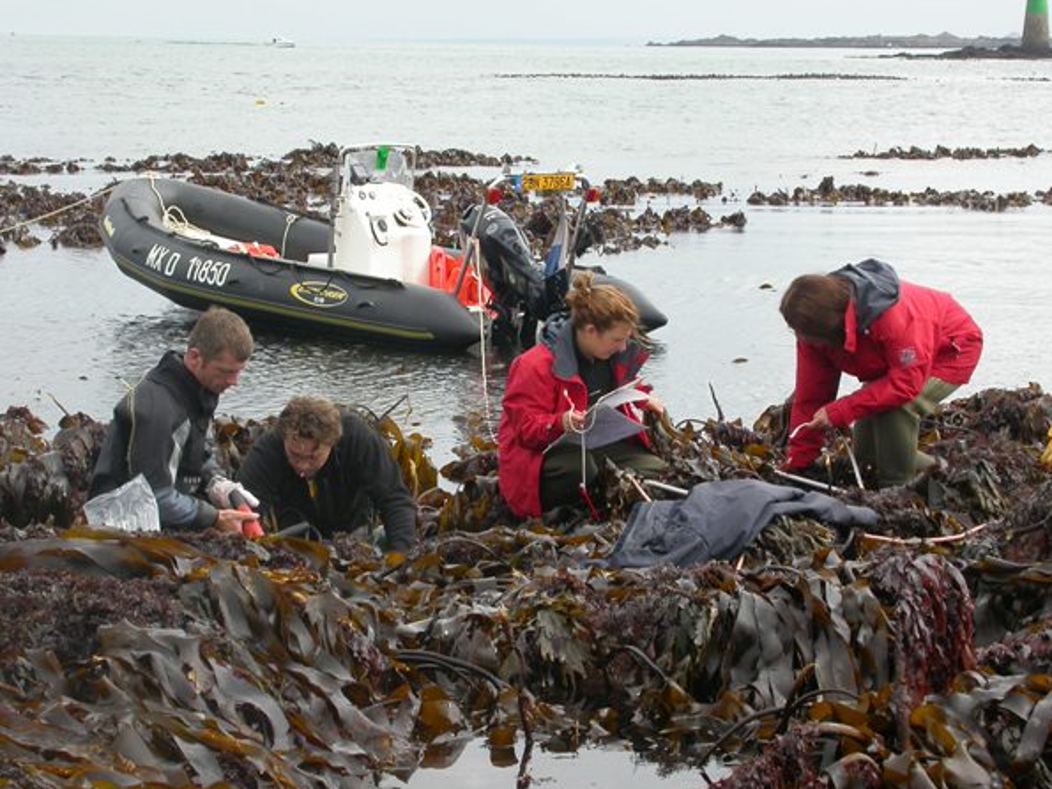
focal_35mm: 100
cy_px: 384
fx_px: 3038
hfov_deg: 19.6
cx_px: 537
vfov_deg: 14.8
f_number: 5.4
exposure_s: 1/272
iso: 100
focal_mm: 19.3
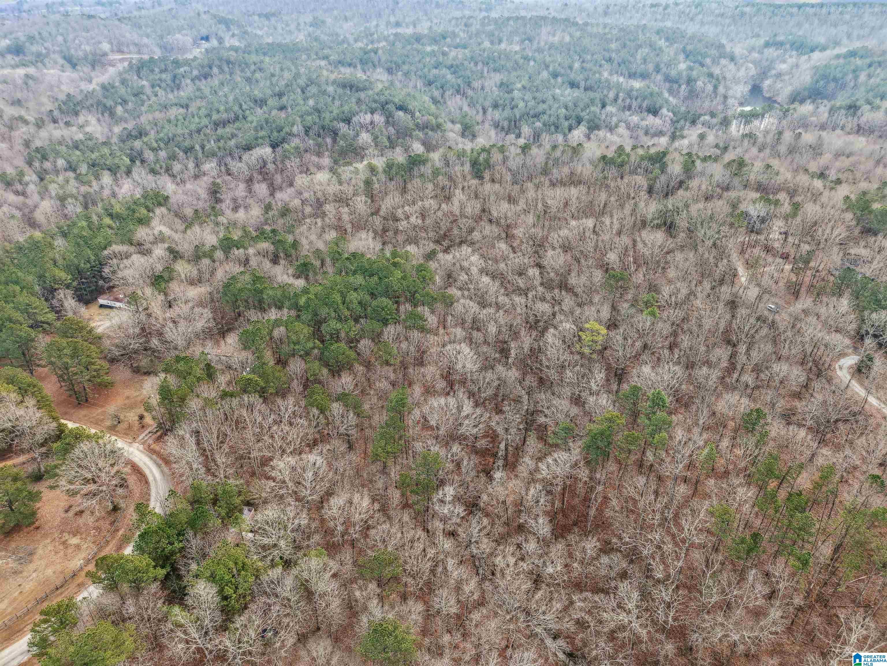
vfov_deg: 56.8
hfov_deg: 71.6
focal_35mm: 24
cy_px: 333
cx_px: 444
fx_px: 615
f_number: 1.8
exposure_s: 1/320
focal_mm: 8.7
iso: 100
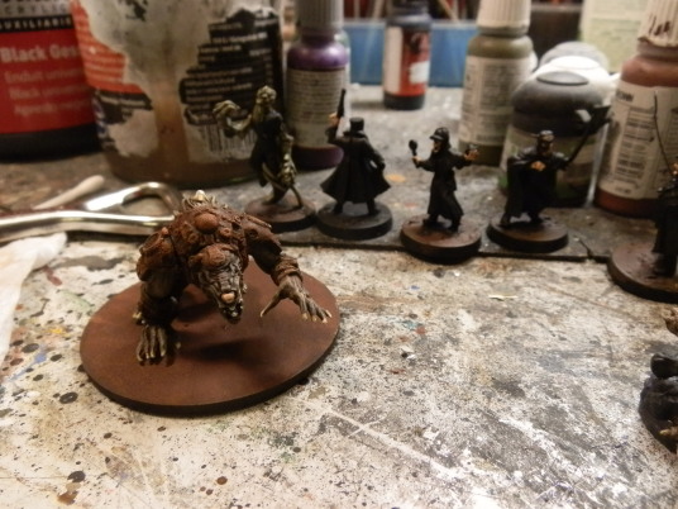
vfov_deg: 49.7
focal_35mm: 28
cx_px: 339
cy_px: 254
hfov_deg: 63.4
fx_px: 548
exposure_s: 1/125
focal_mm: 5
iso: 400
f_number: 3.1
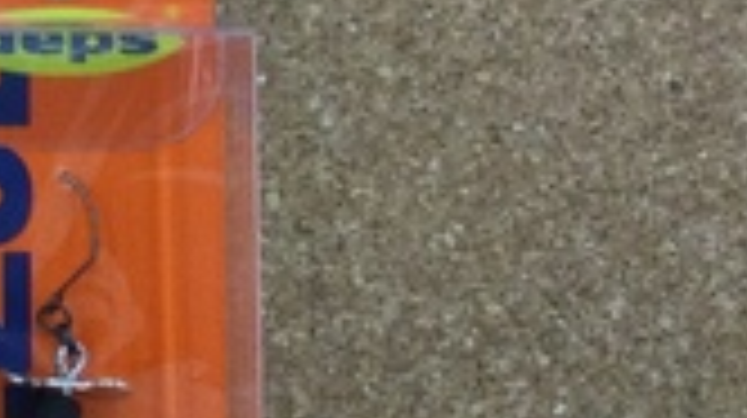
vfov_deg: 9.7
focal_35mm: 122
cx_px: -315
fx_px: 2414
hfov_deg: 16.3
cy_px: -112
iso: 40
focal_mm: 3.3
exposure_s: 1/30
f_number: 2.4
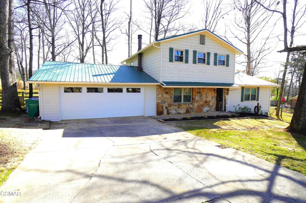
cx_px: 153
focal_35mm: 18
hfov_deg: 90.1
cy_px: 102
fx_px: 153
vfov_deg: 67.3
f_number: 9
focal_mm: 12
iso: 100
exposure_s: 1/125
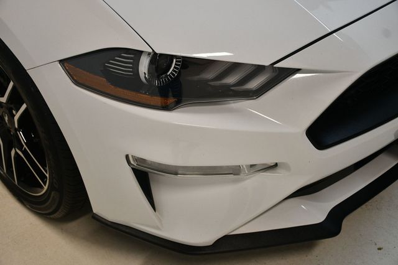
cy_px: 132
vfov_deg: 29.8
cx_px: 199
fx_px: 497
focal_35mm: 45
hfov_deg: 43.6
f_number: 4
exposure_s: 1/125
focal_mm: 30
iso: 800
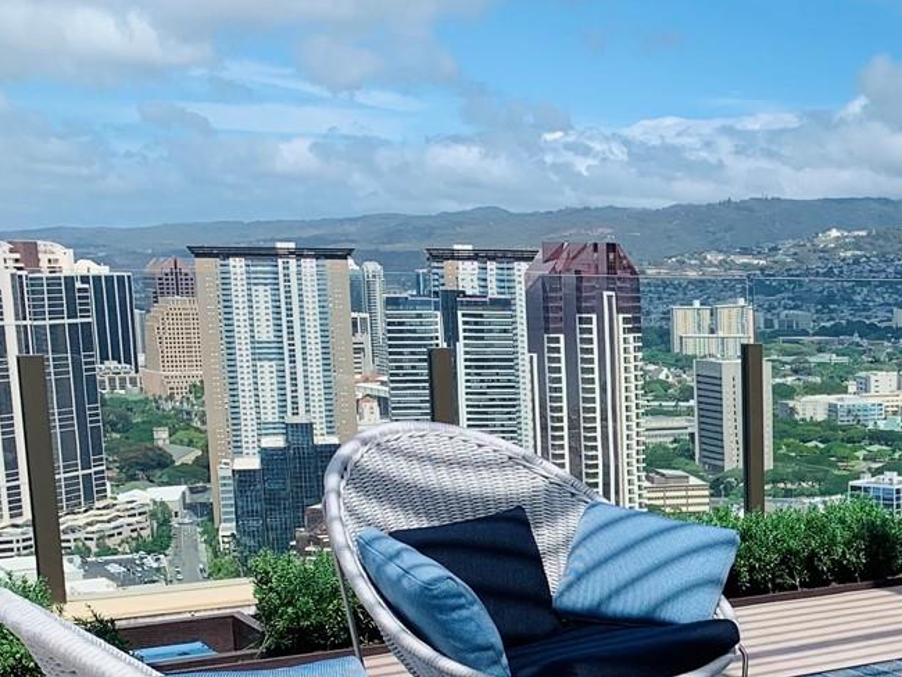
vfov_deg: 22.3
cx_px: 984
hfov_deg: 27.7
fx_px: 1668
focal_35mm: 64
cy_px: 622
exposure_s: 1/2611
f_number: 1.8
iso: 25
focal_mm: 4.25
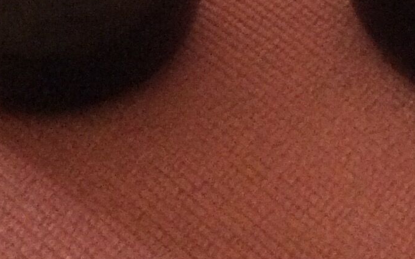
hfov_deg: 16.2
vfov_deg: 9.7
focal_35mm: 129
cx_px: 266
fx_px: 1458
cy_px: -186
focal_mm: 3.3
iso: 320
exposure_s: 1/25
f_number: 2.4
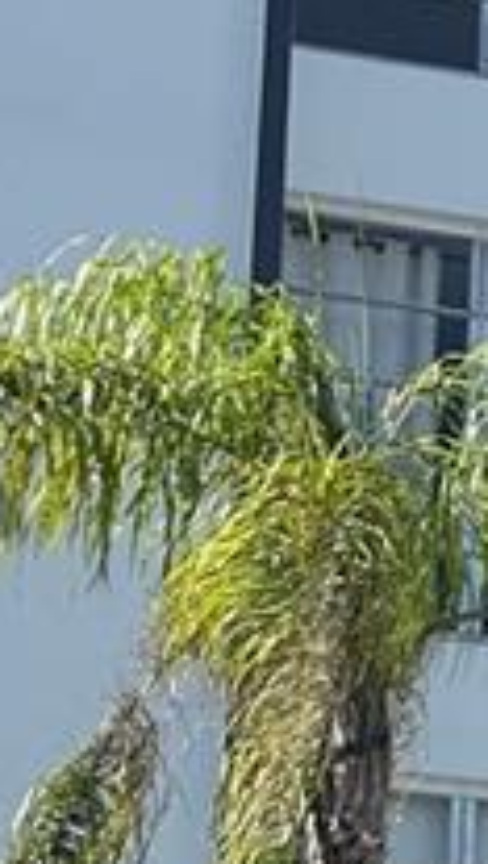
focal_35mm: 164
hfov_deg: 7.0
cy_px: 893
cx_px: 1172
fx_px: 3759
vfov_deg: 12.9
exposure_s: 1/3968
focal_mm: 5.7
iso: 50
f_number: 1.5
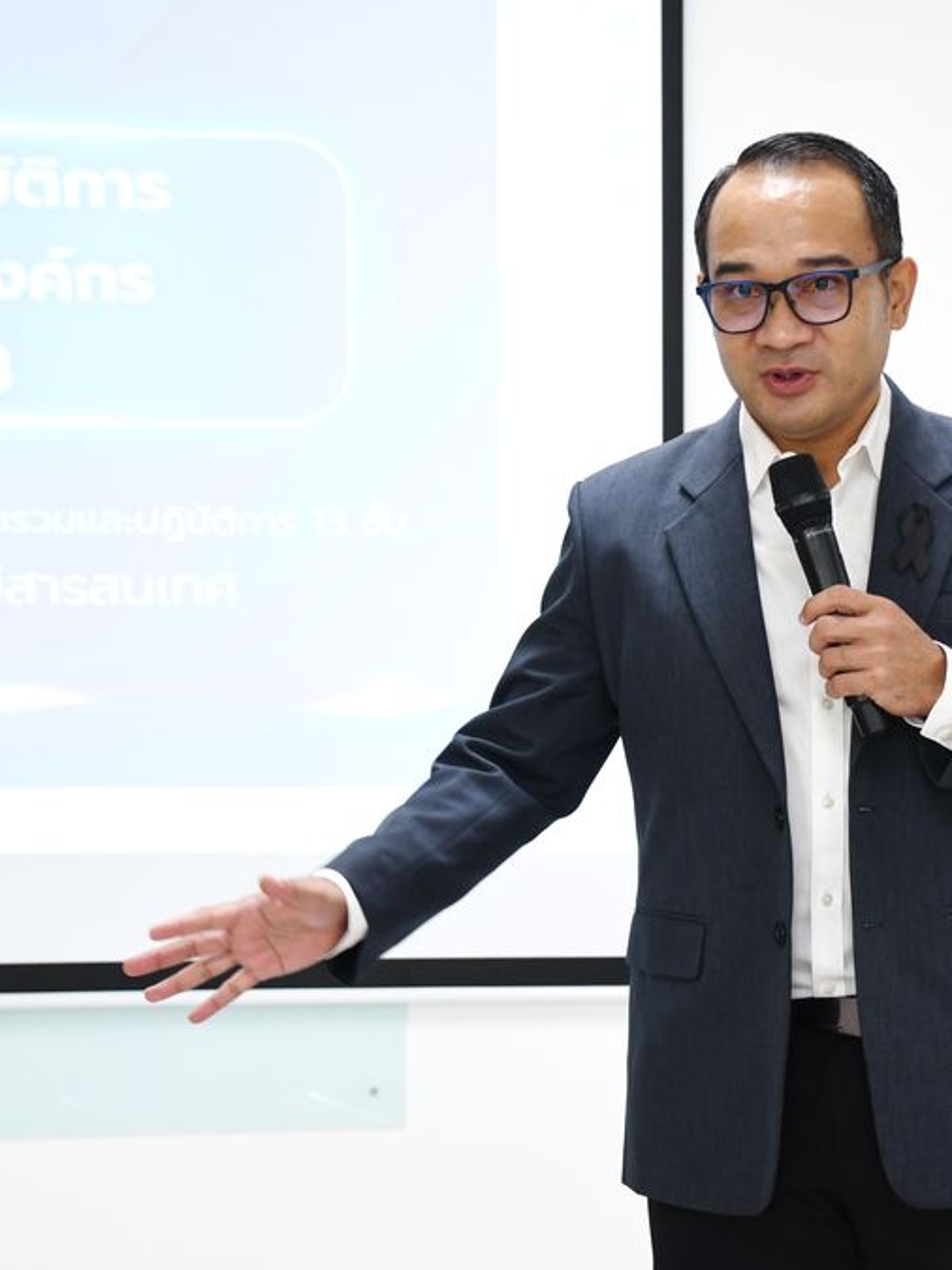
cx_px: 786
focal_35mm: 105
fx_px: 3851
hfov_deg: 14.0
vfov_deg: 18.7
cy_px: 637
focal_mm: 48
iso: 800
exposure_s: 1/60
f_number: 4.5
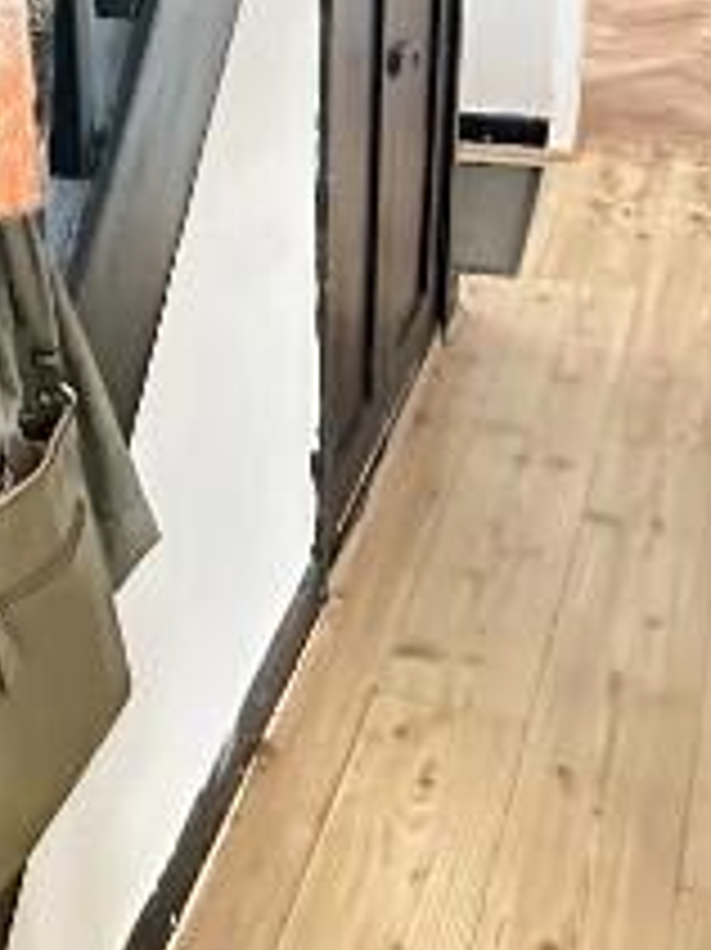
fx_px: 1864
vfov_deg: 28.3
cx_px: -54
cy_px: 275
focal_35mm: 68
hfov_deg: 20.7
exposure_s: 1/34
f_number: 2.2
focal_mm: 2.22
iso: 1000
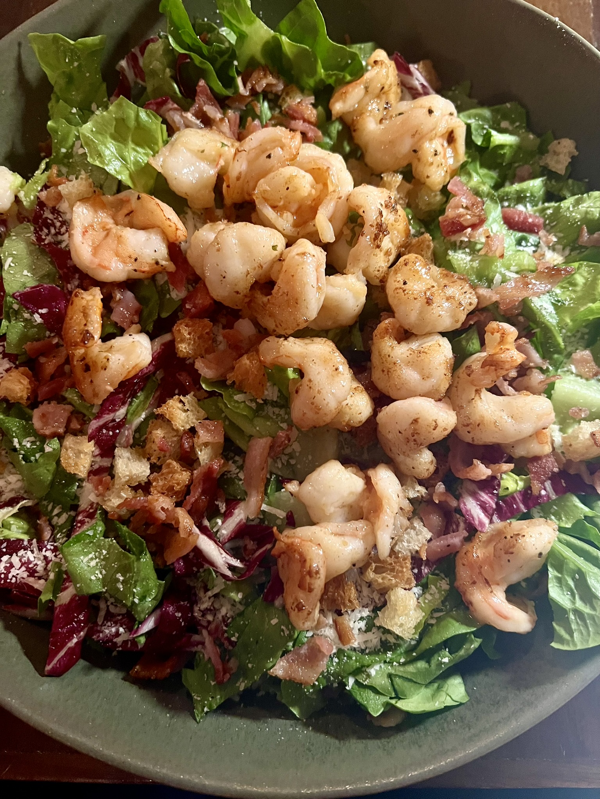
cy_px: 400
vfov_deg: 67.3
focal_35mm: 26
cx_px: 300
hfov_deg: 53.1
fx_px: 601
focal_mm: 5.7
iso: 500
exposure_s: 1/30
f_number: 1.5
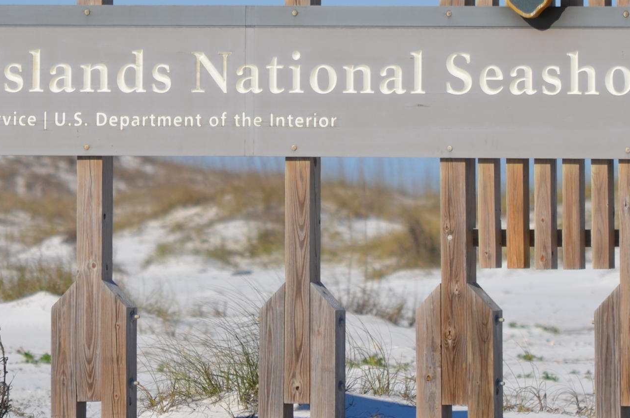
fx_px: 18445
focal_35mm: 1056
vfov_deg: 1.3
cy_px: 8
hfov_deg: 2.0
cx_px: 395
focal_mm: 300
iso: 180
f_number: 8
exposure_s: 1/1000
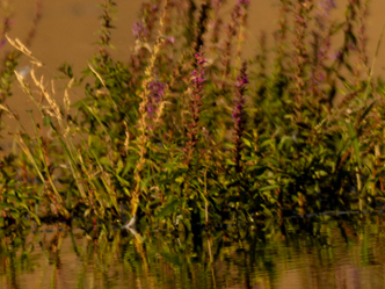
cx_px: 421
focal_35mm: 2734
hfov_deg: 0.7
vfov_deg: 0.5
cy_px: 30
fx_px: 30408
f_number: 7.1
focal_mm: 600
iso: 400
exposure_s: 1/1600
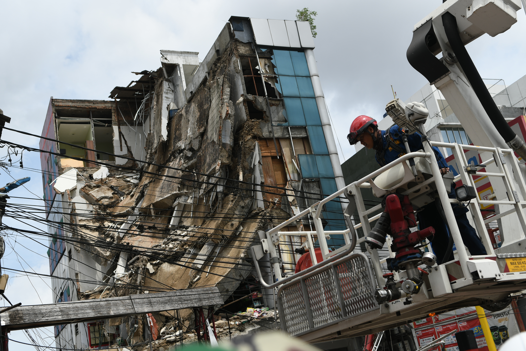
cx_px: 263
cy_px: 176
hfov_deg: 43.6
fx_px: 657
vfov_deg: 29.9
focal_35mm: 45
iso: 100
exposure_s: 1/1000
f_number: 5
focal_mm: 30
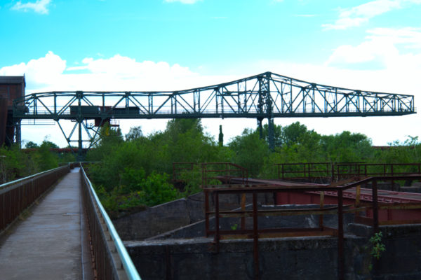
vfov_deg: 21.2
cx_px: 210
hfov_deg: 31.4
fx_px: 748
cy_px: 140
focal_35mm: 64
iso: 200
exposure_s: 1/60
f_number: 8
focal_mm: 42.7
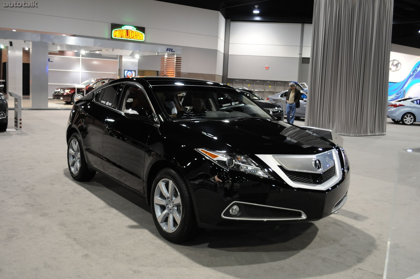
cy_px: 140
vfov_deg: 36.8
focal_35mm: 36
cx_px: 210
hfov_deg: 53.2
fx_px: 420
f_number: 4
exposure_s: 1/30
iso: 800
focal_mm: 24
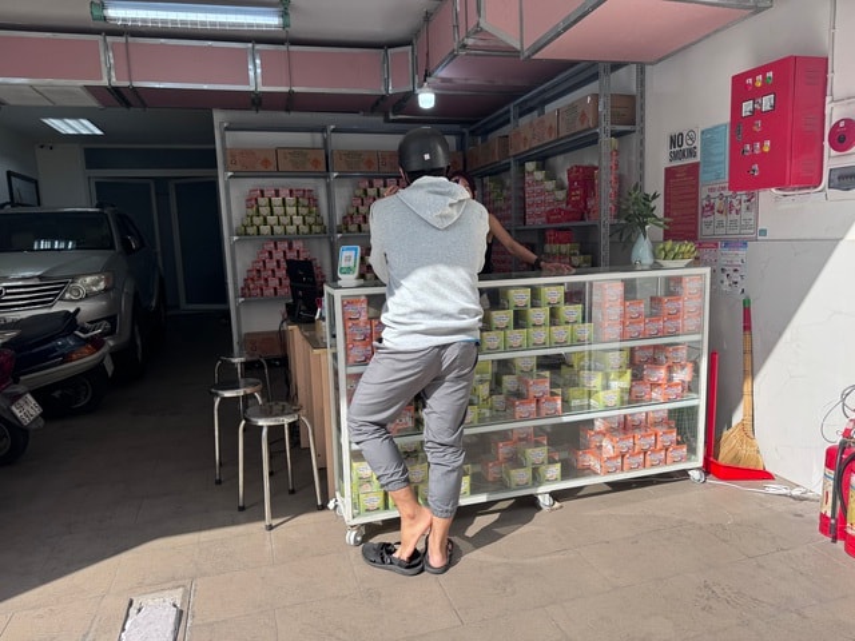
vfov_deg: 56.8
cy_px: 320
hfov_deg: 71.6
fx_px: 593
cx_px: 428
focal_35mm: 24
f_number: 1.78
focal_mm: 6.76
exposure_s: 1/1818
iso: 80
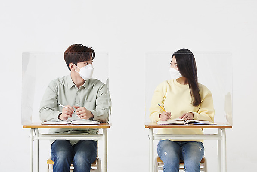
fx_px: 500
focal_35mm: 70
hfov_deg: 28.8
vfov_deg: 19.5
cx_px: 128
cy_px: 86
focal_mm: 70
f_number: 13
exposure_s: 1/125
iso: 100
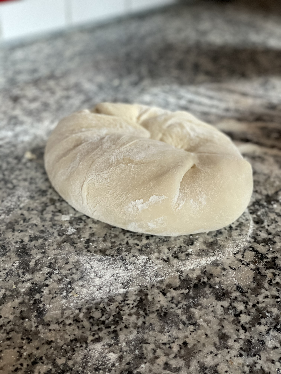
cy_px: 187
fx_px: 563
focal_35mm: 52
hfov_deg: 28.0
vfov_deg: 36.8
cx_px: 140
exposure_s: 1/40
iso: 400
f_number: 2
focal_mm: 6
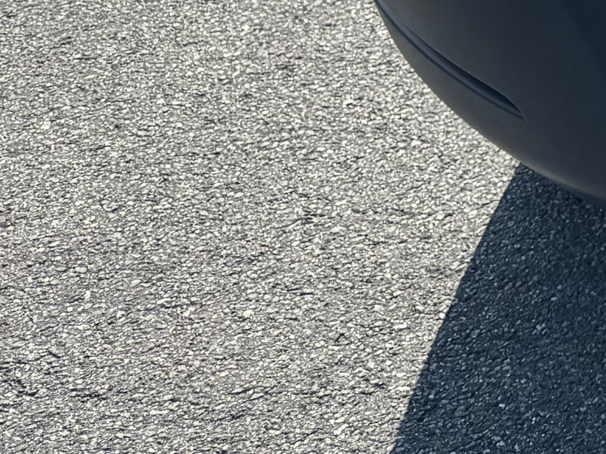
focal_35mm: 124
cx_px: 1396
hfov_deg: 12.7
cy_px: -544
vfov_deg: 10.6
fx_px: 2170
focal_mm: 6.76
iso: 80
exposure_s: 1/3413
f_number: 1.78
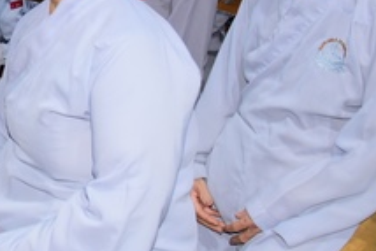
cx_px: -16
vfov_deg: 18.4
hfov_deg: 26.0
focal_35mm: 73
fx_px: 763
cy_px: 23
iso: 1000
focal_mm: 24
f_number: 4
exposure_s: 1/30
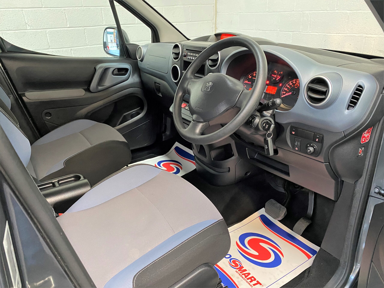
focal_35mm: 26
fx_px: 288
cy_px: 144
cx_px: 192
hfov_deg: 67.3
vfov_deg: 53.1
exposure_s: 1/33
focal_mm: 4.25
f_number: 1.8
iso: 400
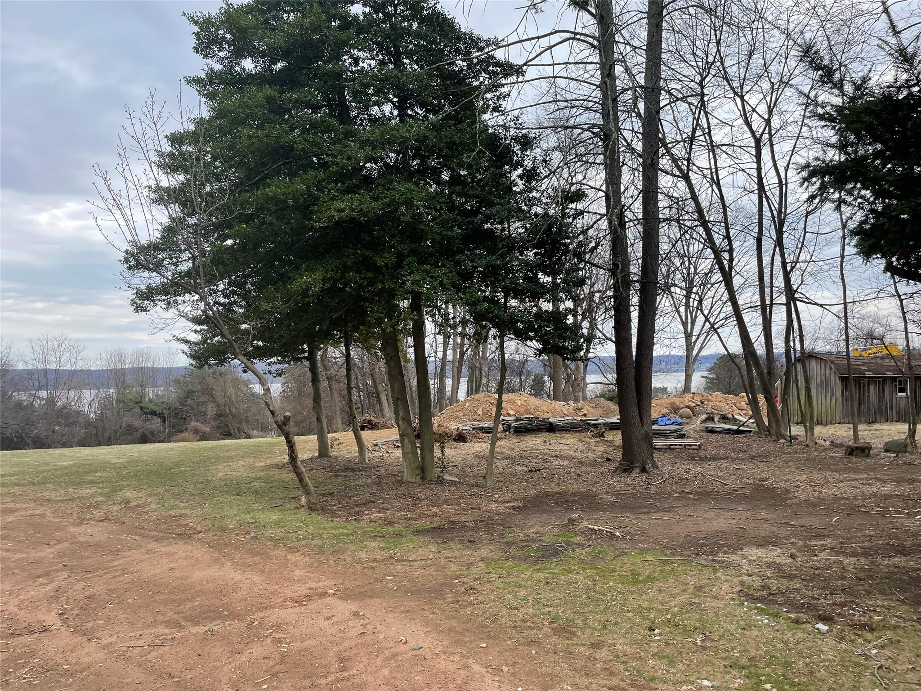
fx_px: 692
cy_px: 346
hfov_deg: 67.3
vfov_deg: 53.1
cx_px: 460
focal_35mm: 26
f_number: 1.6
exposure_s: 1/596
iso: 32
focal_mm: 4.2
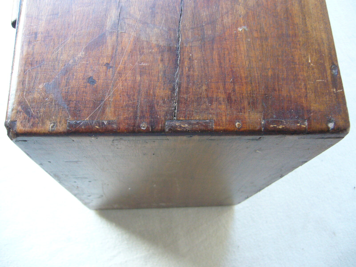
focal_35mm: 35
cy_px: 134
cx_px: 178
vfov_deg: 40.7
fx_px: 360
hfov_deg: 52.6
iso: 200
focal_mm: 5.8
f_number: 2.8
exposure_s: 1/10
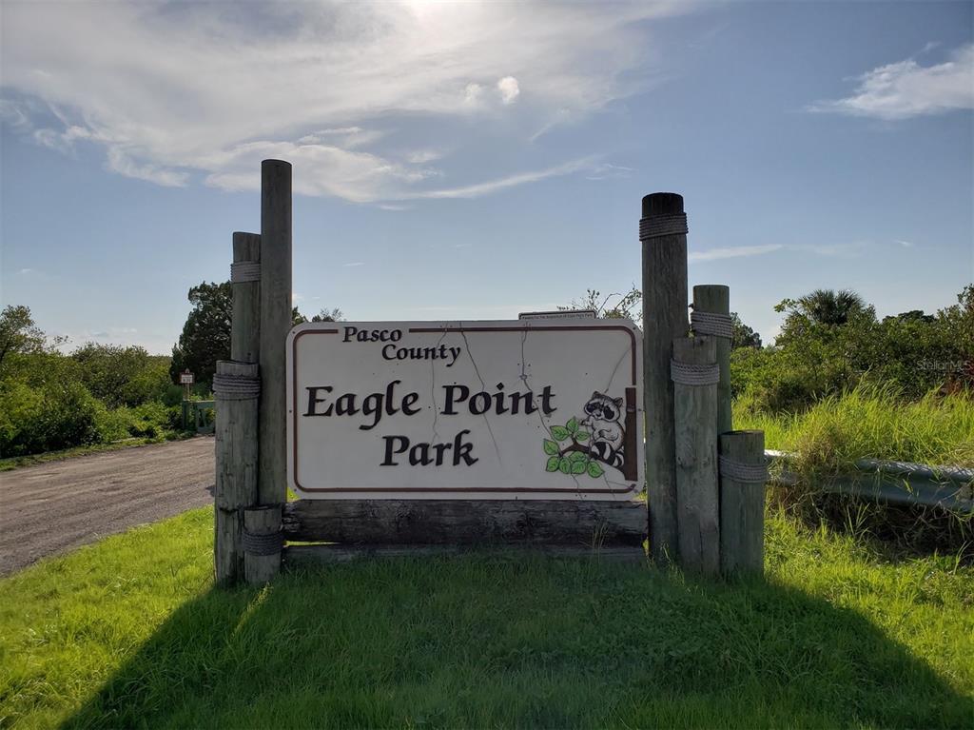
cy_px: 365
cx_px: 487
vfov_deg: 53.0
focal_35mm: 26
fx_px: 731
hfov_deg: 67.3
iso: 50
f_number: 2.4
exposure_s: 1/1888
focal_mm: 4.3
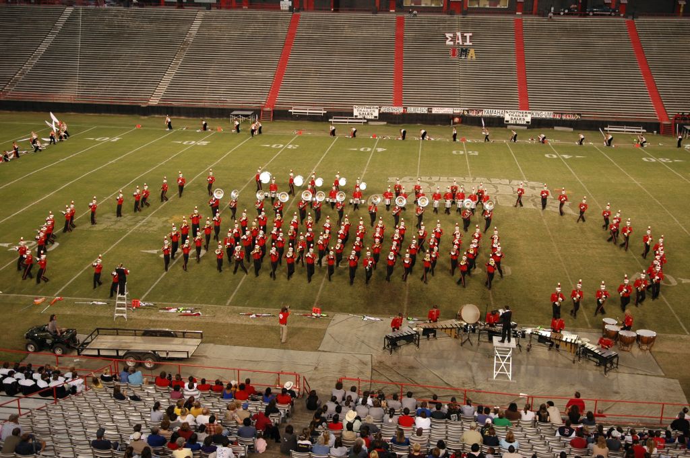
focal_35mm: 39
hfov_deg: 49.6
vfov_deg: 34.1
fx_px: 747
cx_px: 345
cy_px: 229
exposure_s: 1/60
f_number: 2.8
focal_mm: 26
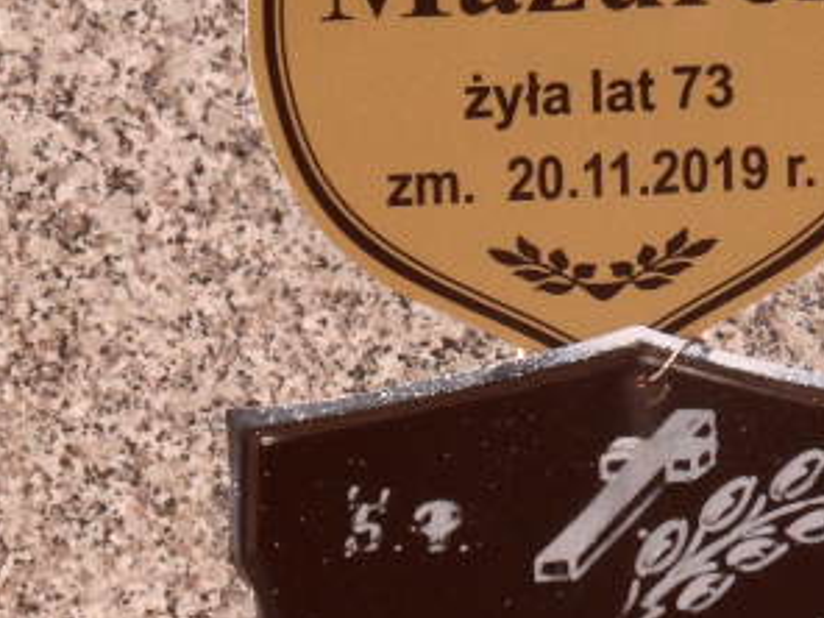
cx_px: 679
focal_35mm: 277
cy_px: 342
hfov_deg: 7.1
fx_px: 6594
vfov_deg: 5.4
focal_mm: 13.2
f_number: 4.2
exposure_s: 1/125
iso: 100
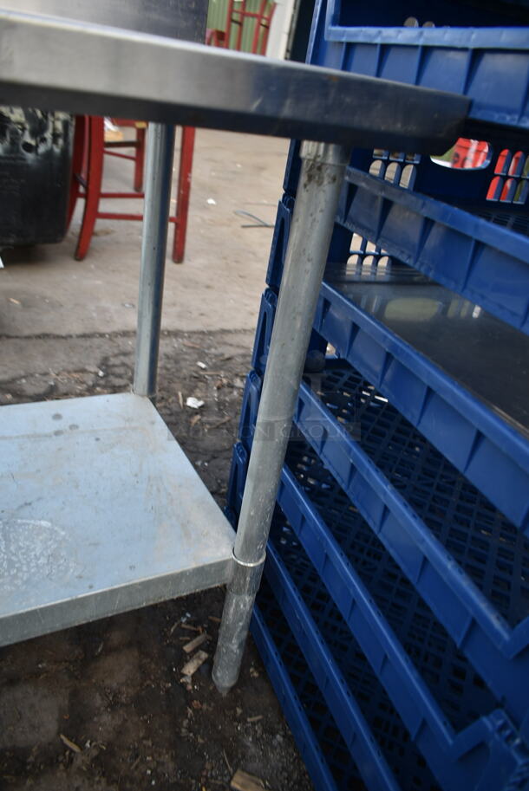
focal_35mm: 27
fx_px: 594
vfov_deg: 67.3
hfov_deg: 48.0
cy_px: 396
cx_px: 264
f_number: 4
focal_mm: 18
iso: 100
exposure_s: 1/60
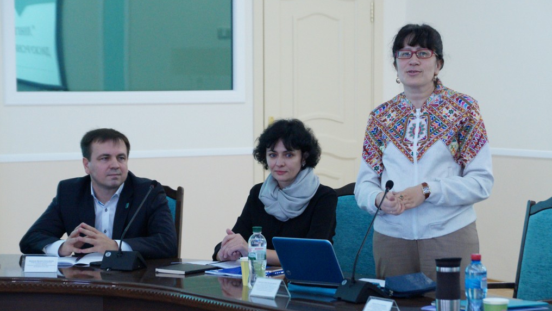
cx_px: 277
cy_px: 154
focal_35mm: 135
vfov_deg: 9.0
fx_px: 1969
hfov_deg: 16.0
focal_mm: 85
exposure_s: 1/30
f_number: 5.6
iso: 3200
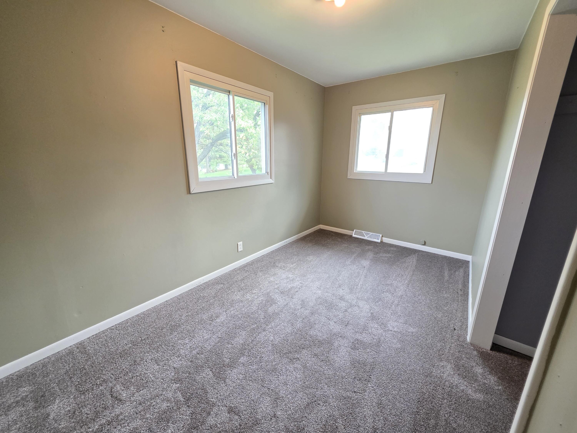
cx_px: 288
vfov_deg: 89.9
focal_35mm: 13
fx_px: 217
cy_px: 216
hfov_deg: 106.2
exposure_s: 1/60
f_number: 1.9
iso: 400
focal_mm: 2.2
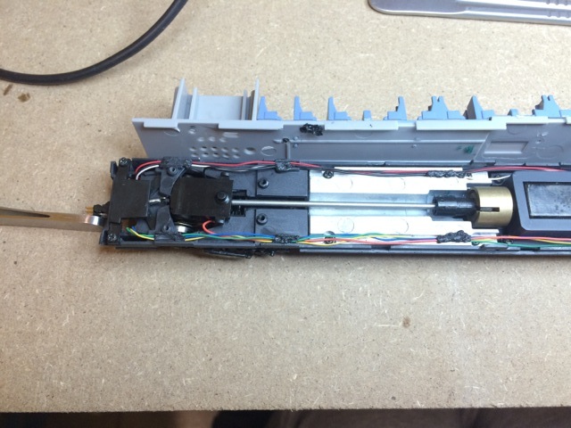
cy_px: 214
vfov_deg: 48.2
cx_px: 286
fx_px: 478
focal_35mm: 29
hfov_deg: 61.7
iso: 64
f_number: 2.2
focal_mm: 4.15
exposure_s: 1/33
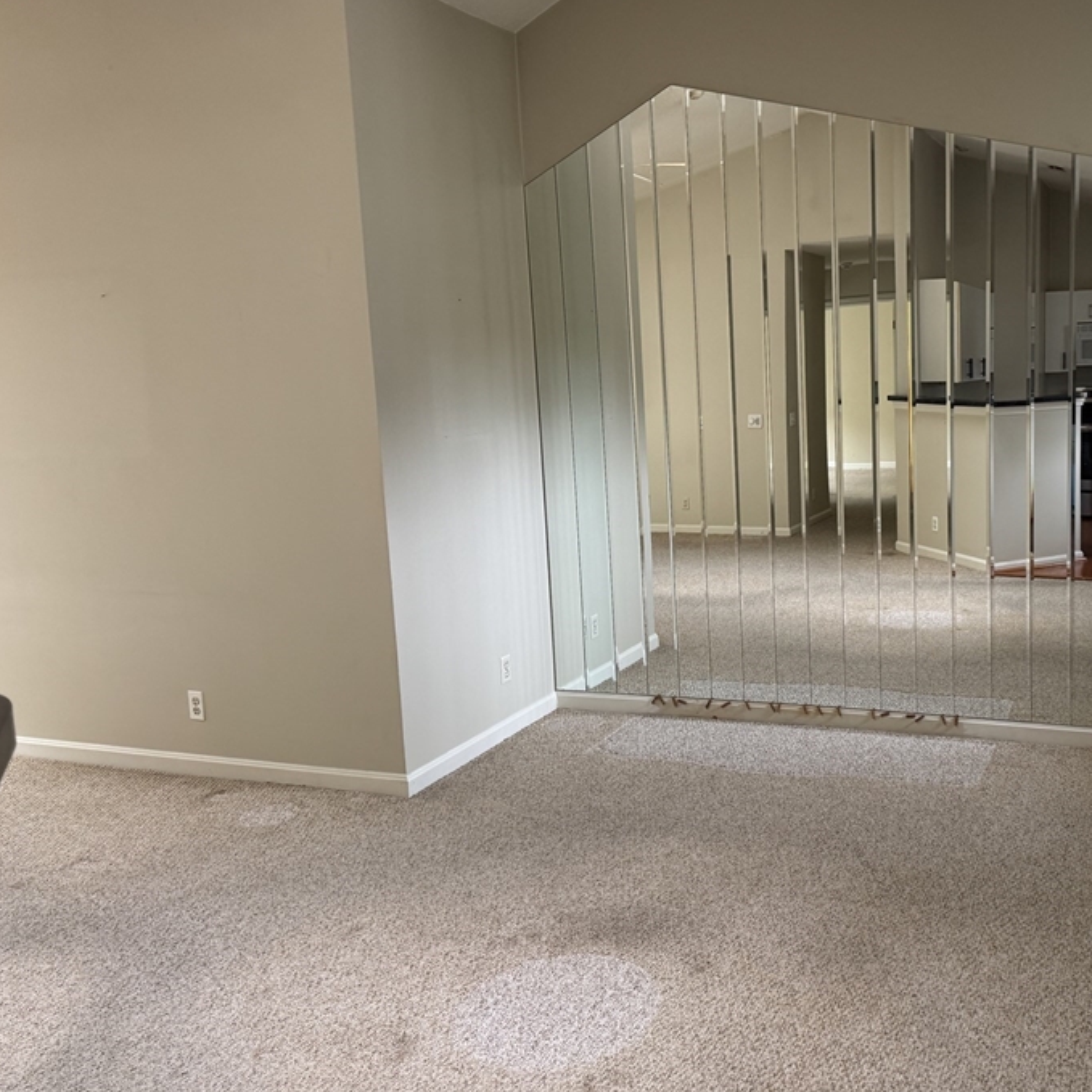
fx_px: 1142
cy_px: 531
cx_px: 777
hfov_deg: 49.7
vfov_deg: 51.1
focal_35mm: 32
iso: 200
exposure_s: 1/118
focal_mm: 6.76
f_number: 1.78
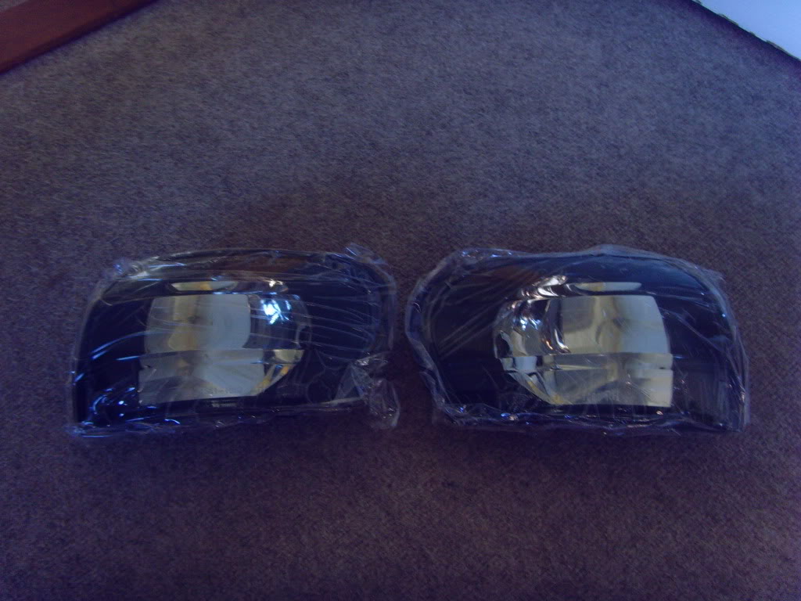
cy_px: 300
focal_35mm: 39
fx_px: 902
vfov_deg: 36.8
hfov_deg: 47.9
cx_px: 400
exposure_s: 1/20
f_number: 3.5
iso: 200
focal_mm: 6.6
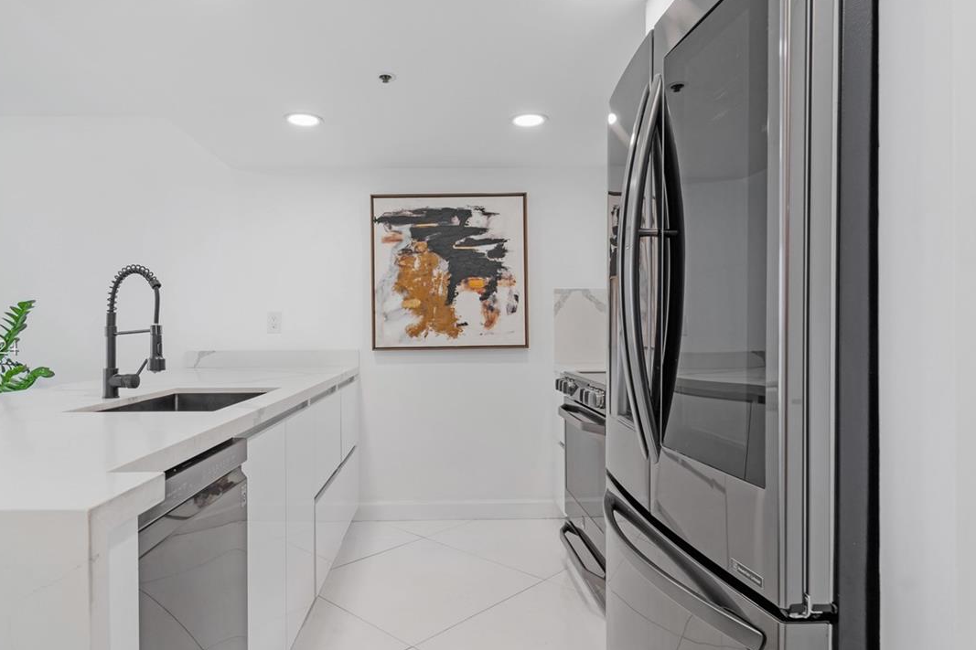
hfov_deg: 81.1
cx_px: 457
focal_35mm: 21
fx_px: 569
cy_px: 349
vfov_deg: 59.4
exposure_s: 1/13
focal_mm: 14
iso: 100
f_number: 8
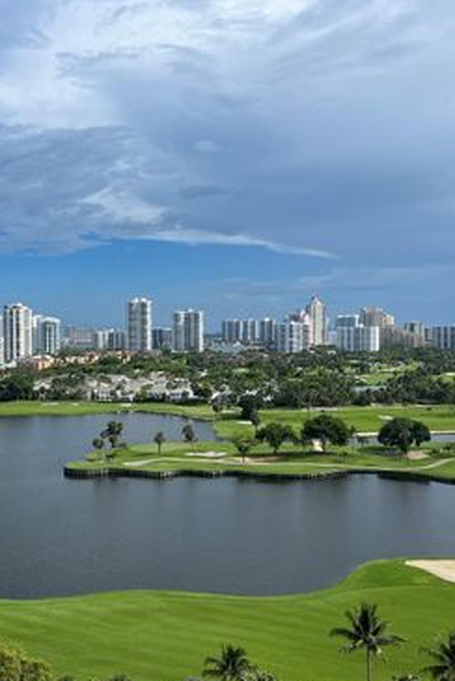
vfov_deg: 51.8
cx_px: 56
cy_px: 342
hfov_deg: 34.3
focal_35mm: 37
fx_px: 700
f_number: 1.5
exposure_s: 1/5882
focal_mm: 5.7
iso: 50
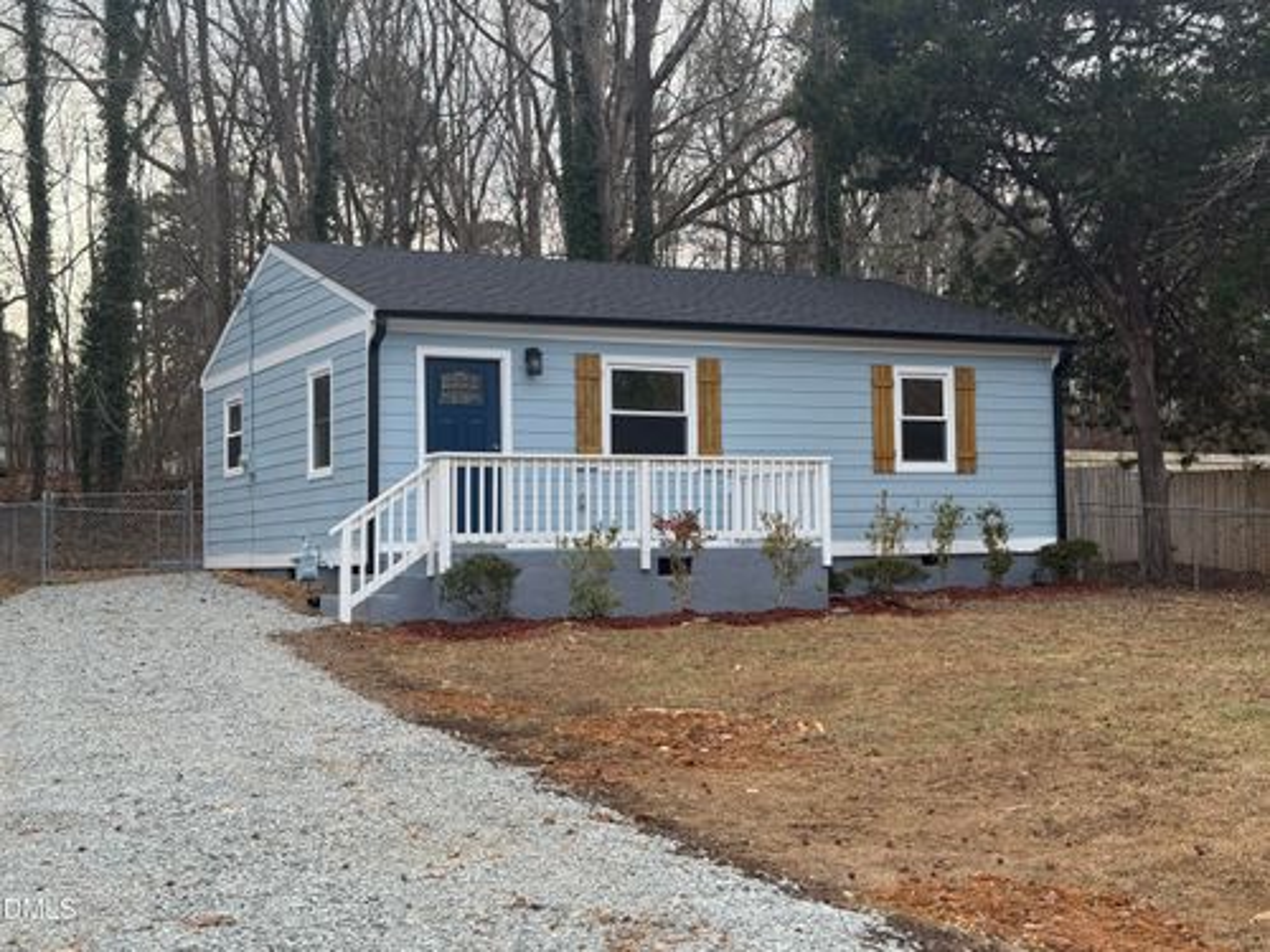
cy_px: 476
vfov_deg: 30.3
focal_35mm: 48
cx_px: 635
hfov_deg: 39.7
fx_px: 1761
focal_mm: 6.76
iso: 80
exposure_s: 1/1203
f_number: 1.78
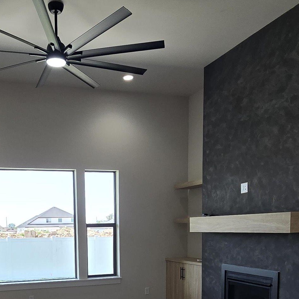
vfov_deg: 41.4
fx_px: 362
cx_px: 92
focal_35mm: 37
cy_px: 268
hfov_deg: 44.1
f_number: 2.2
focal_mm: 2.2
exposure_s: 1/136
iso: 50
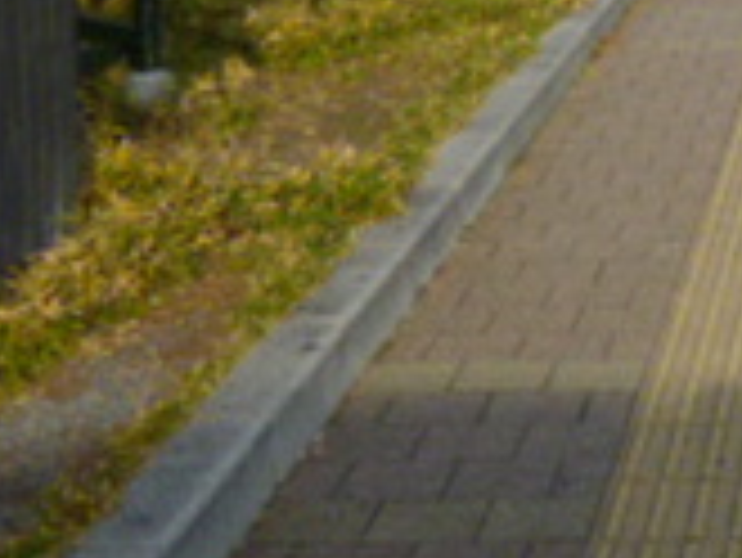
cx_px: 1102
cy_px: -295
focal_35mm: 102
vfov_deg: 13.6
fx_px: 2188
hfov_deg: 17.4
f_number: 2.5
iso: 100
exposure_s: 1/800
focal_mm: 4.3
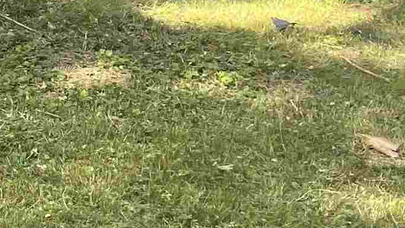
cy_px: -55
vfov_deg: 9.3
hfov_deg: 13.8
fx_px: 1385
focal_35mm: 129
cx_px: -435
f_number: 1.6
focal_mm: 4.2
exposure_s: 1/121
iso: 40
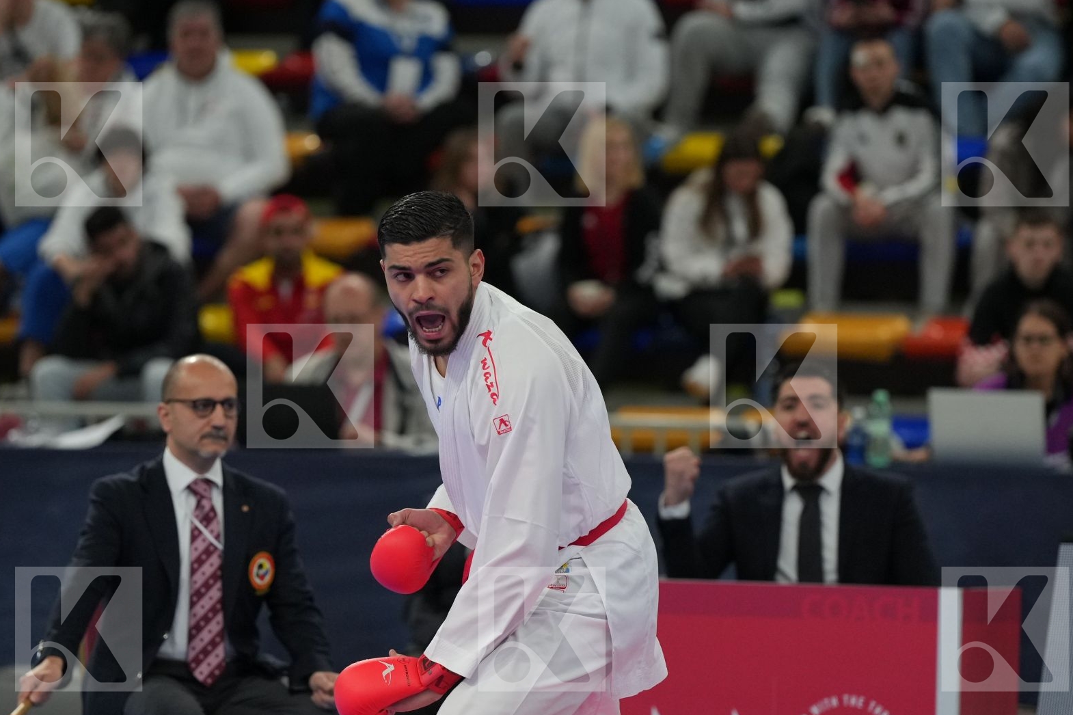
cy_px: 386
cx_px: 542
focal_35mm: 297
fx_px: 8850
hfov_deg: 6.9
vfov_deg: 4.6
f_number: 2.8
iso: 1600
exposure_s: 1/1000
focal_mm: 173
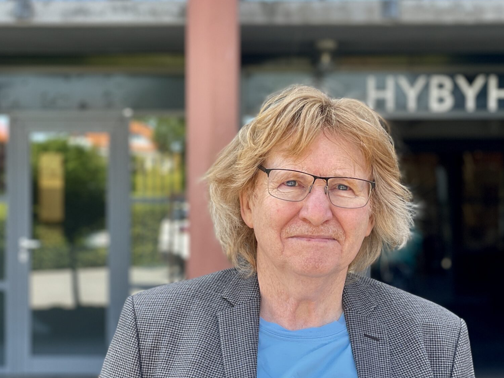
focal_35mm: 89
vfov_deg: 16.6
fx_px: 1296
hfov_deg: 22.0
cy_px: 241
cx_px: 215
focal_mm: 6
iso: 32
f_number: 2
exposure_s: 1/235
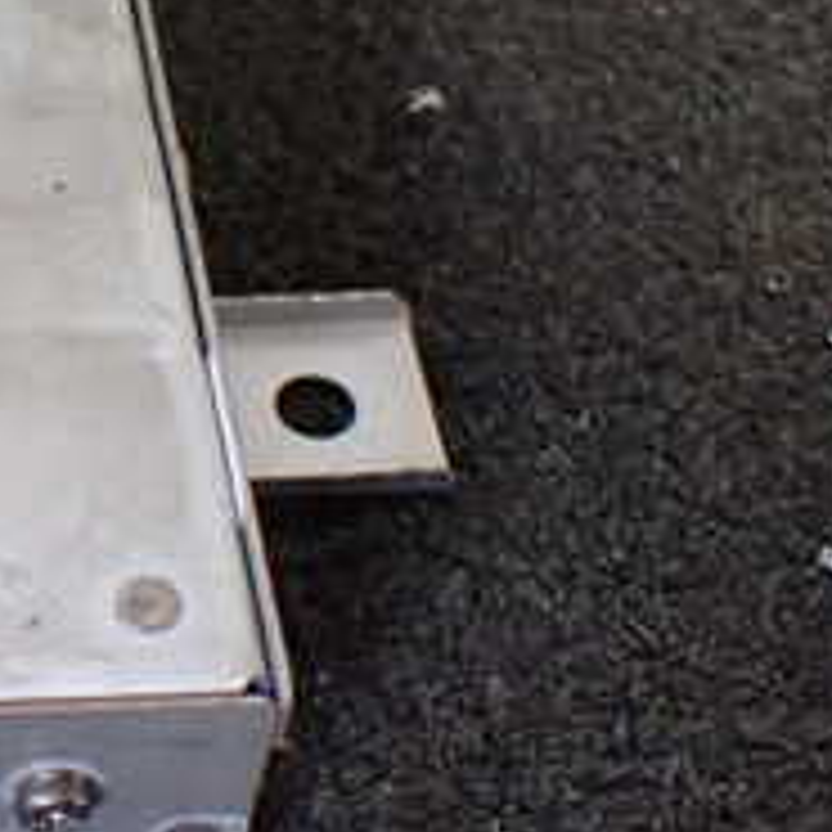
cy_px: 270
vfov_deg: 20.1
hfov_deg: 18.0
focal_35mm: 86
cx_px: -418
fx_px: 2339
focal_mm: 5.4
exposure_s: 1/125
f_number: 2.3
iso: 800
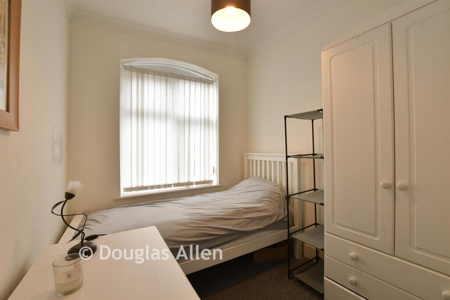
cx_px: 225
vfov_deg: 77.3
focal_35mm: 15
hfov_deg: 100.4
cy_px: 150
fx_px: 188
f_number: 8
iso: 320
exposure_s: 1/15
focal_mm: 10
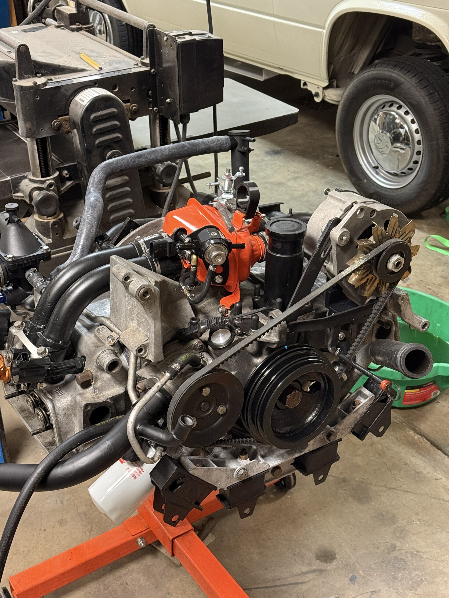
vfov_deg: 39.7
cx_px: 224
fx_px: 830
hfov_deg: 30.3
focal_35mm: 48
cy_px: 299
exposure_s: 1/40
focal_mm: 6.76
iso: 500
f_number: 1.78
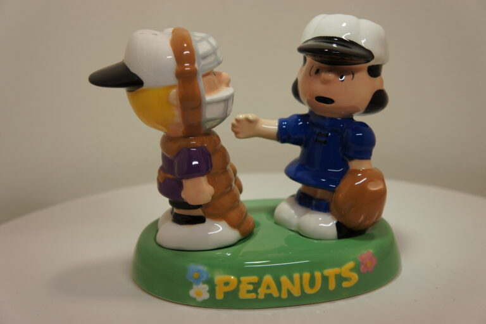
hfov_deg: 34.2
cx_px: 243
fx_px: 789
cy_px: 162
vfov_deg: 23.2
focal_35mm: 58
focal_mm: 39
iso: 200
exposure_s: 1/100
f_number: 5.6
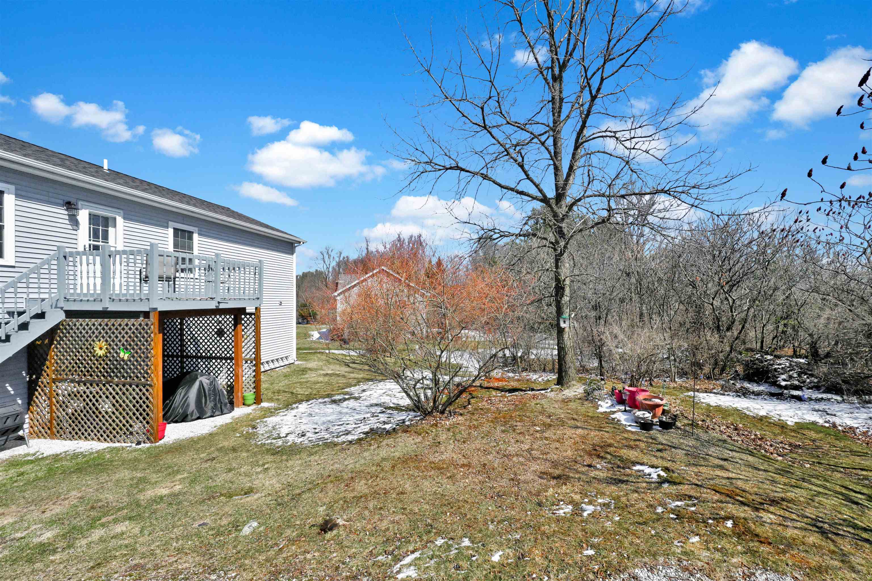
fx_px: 339
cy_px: 290
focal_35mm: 14
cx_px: 436
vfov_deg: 81.2
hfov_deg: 104.3
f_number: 14
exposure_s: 1/3200
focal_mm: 14
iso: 2000
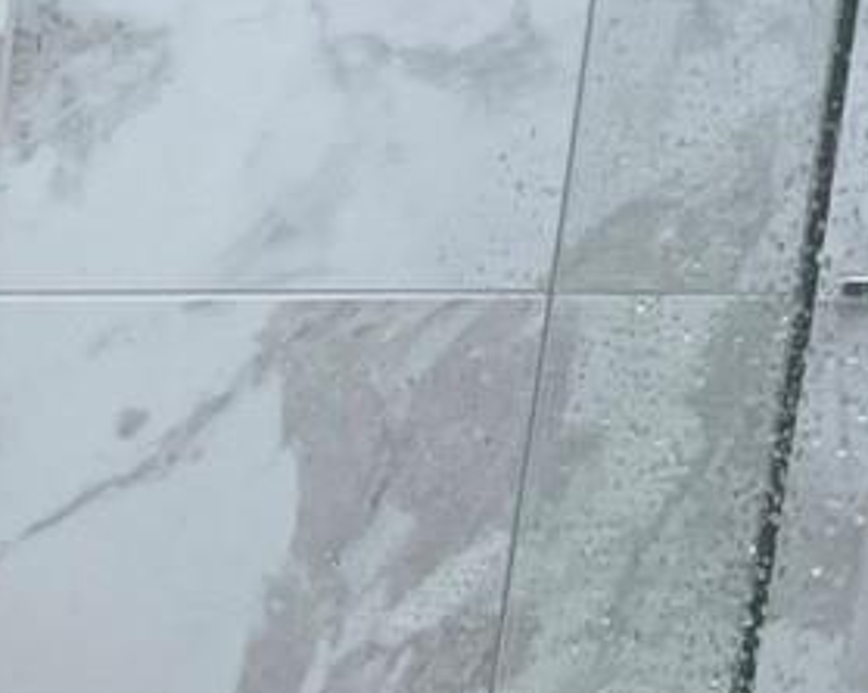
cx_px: -1431
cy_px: 1461
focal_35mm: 140
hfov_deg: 10.9
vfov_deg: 10.1
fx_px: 3595
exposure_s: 1/120
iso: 80
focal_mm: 5.1
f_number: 1.6
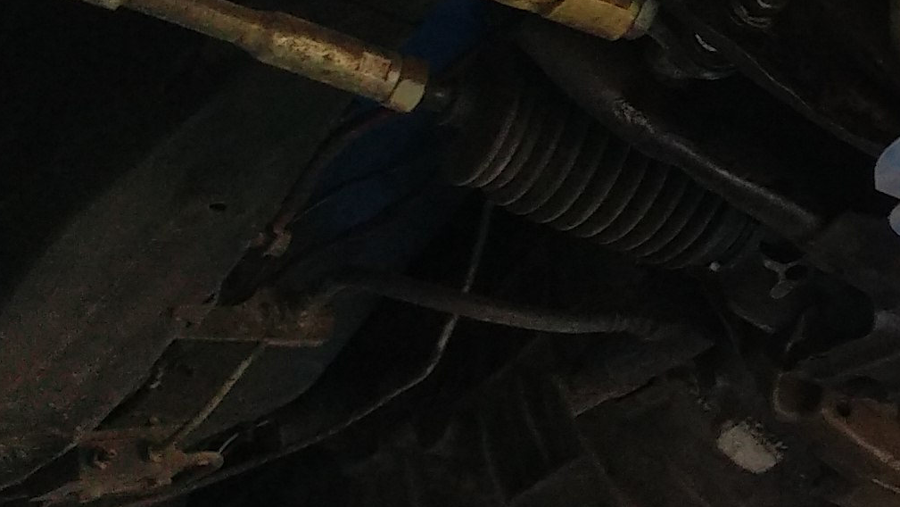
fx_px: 2268
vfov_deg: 12.5
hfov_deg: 17.6
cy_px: -51
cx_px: 1664
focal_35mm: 95
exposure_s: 1/100
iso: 200
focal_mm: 3.81
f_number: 2.2
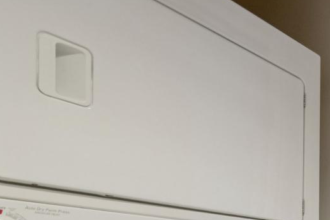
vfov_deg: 27.5
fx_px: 358
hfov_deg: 32.4
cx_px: 457
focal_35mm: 39
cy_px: 299
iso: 250
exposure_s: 1/8
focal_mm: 14
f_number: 9
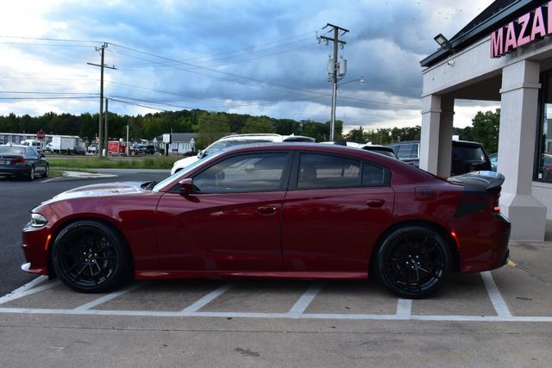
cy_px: 184
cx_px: 276
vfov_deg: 40.0
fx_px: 506
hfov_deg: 57.2
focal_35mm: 33
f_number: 8
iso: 400
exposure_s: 1/80
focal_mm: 22
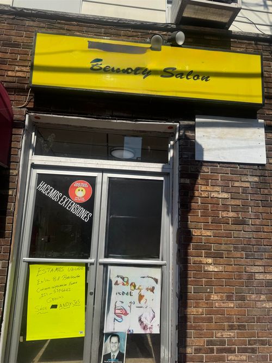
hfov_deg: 56.8
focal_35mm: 24
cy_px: 182
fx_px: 252
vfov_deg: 71.6
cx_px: 136
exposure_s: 1/9009
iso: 80
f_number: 1.78
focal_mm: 6.76
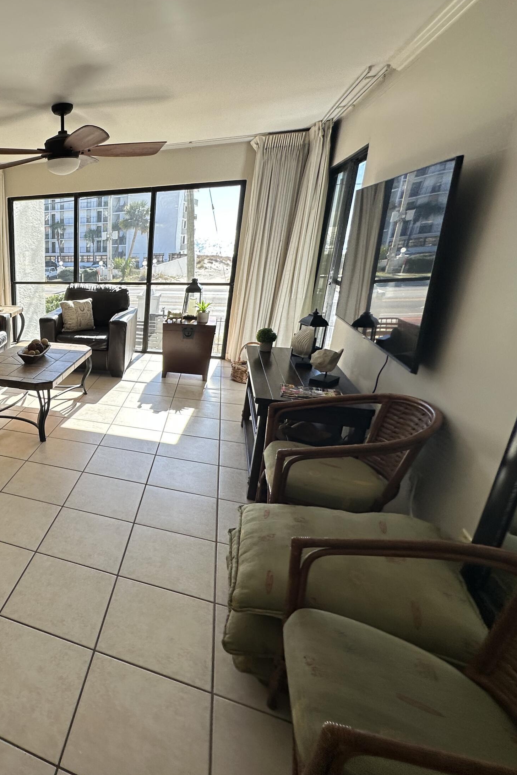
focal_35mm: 20
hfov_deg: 51.6
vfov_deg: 84.0
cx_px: 18
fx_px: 431
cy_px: 378
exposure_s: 1/198
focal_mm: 2.22
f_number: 2.2
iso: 40
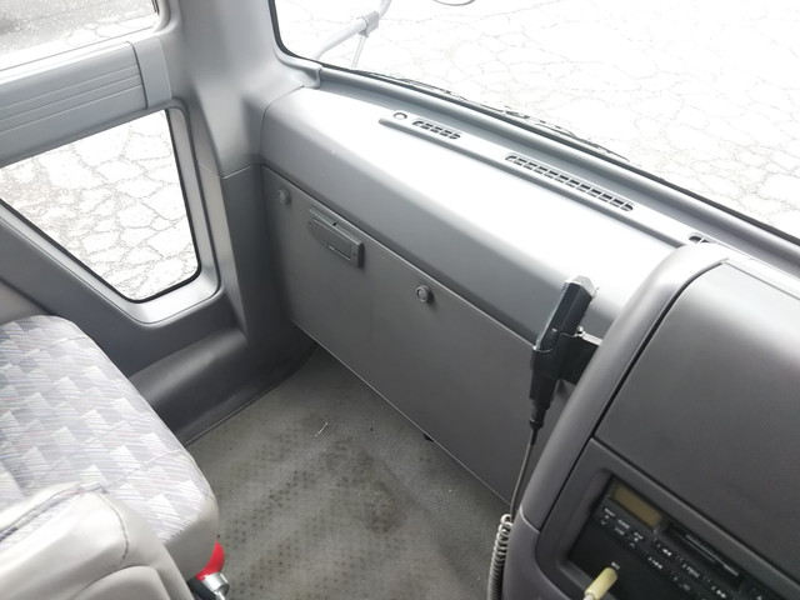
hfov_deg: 60.0
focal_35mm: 30
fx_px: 693
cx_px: 400
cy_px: 300
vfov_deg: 46.8
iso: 50
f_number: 2.2
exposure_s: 1/30
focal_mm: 4
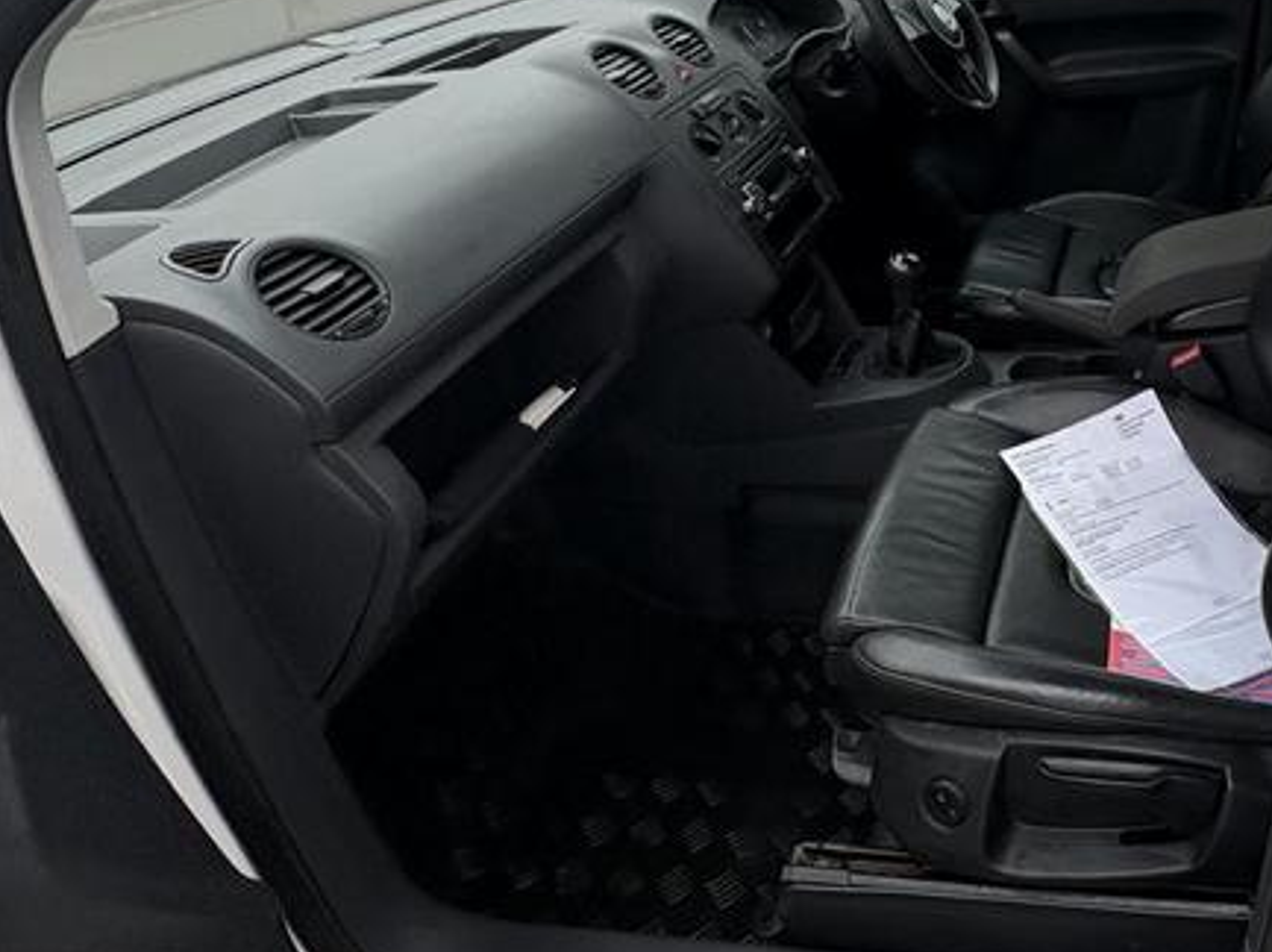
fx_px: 1065
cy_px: 238
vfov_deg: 46.4
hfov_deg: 55.8
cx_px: 1072
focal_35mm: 29
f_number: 2.2
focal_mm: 2.22
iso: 64
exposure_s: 1/161
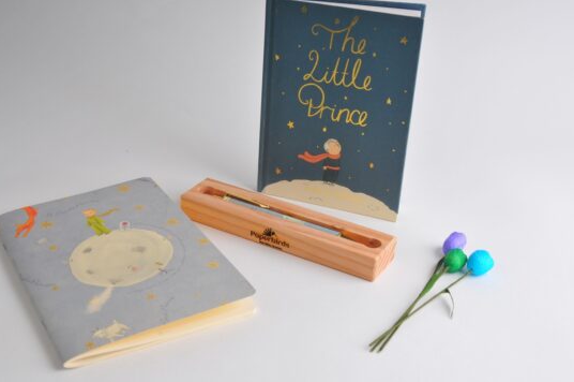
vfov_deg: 28.6
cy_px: 178
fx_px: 748
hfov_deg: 41.9
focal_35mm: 47
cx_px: 266
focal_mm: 28
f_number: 8
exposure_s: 1/200
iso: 250
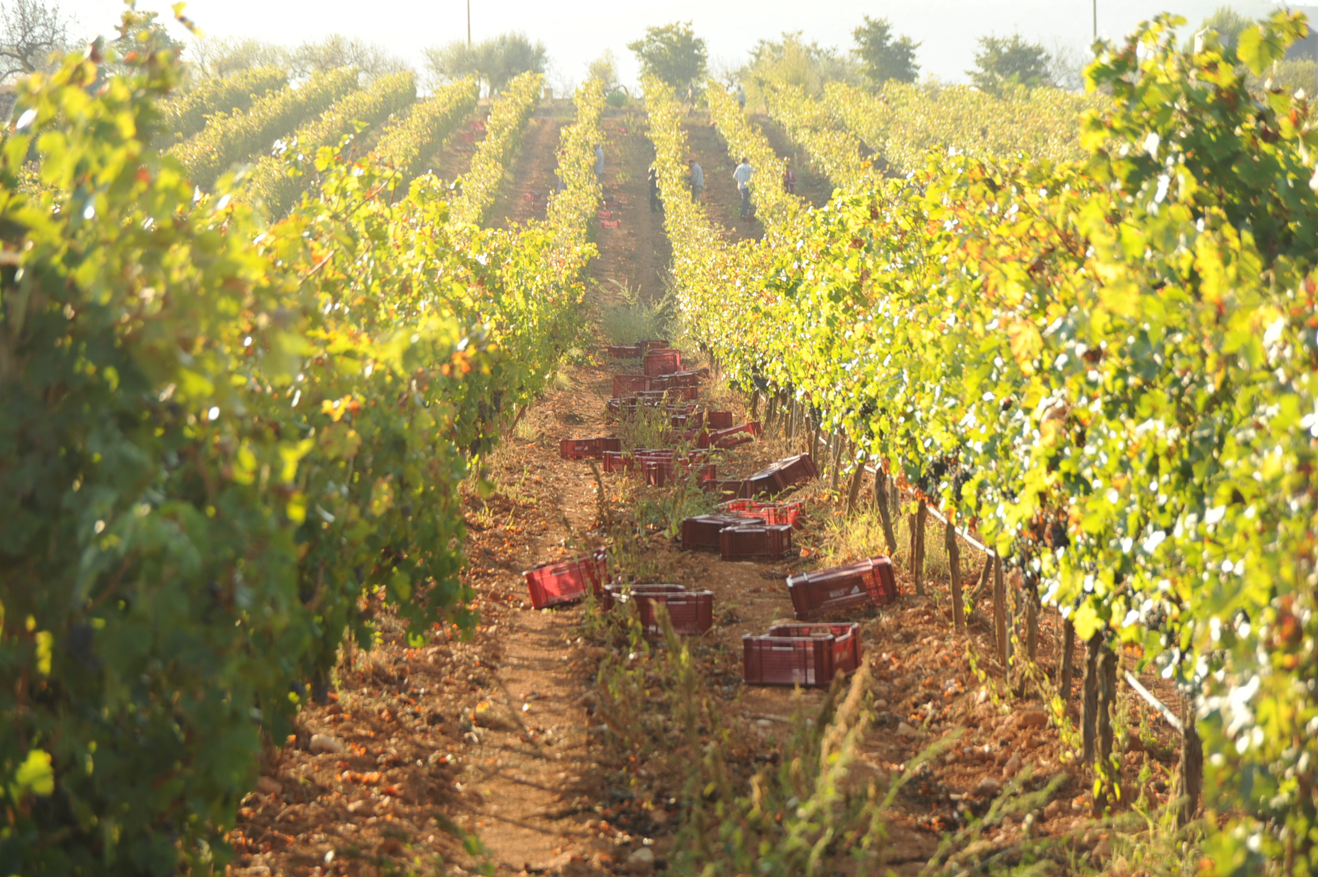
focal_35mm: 120
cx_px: 659
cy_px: 438
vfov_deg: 11.4
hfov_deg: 17.1
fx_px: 4390
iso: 250
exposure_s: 1/160
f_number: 6.3
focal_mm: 120
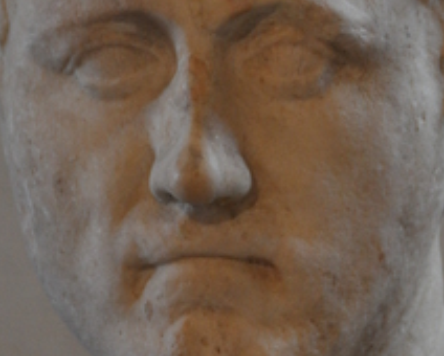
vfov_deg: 2.9
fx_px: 6918
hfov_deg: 3.7
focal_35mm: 526
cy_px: 285
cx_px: 259
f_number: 5.3
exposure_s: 1/30
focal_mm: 120
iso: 800
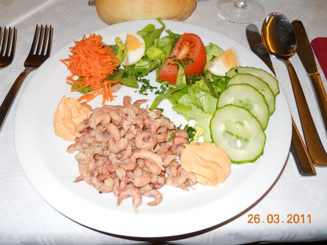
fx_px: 265
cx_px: 164
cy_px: 122
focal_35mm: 28
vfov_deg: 49.7
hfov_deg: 63.4
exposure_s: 1/25
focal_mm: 5
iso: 80
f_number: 2.7
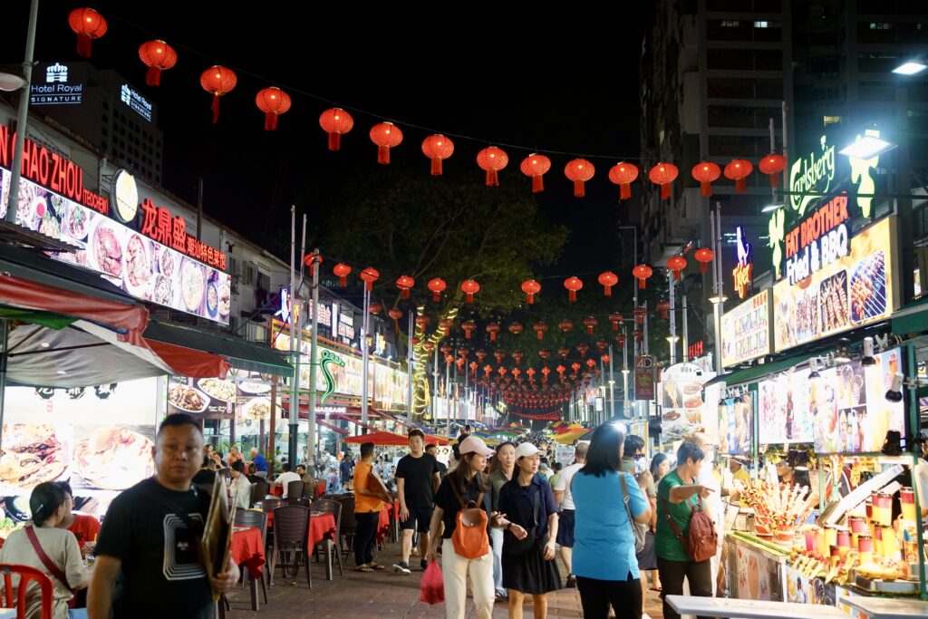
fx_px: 902
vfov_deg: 37.9
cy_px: 310
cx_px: 464
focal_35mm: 35
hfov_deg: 54.4
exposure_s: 1/320
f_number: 2.8
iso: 2000
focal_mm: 35
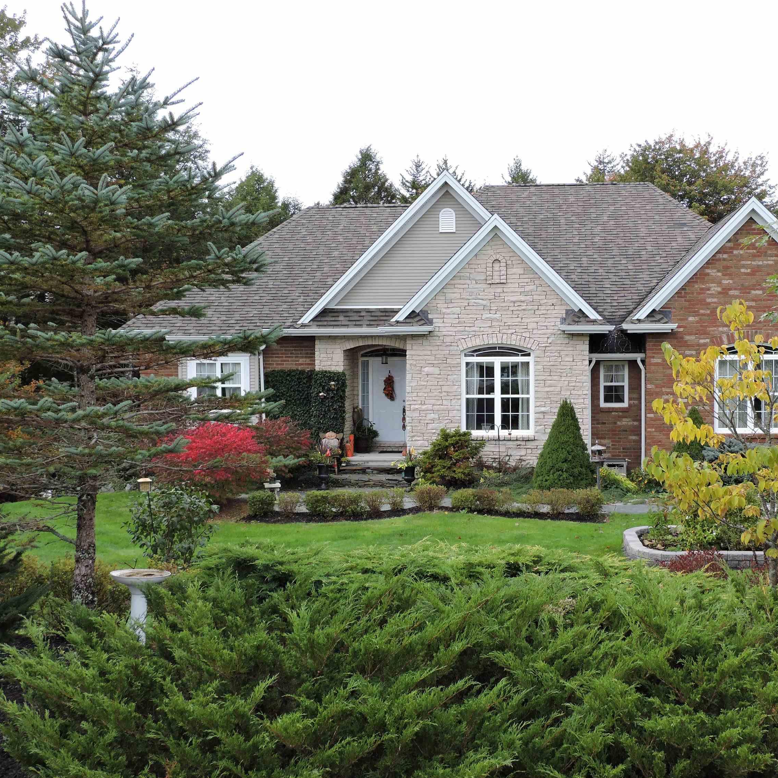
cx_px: 461
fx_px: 1068
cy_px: 396
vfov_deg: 40.0
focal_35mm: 42
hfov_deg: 39.9
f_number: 3.3
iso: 100
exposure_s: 1/320
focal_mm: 6.2
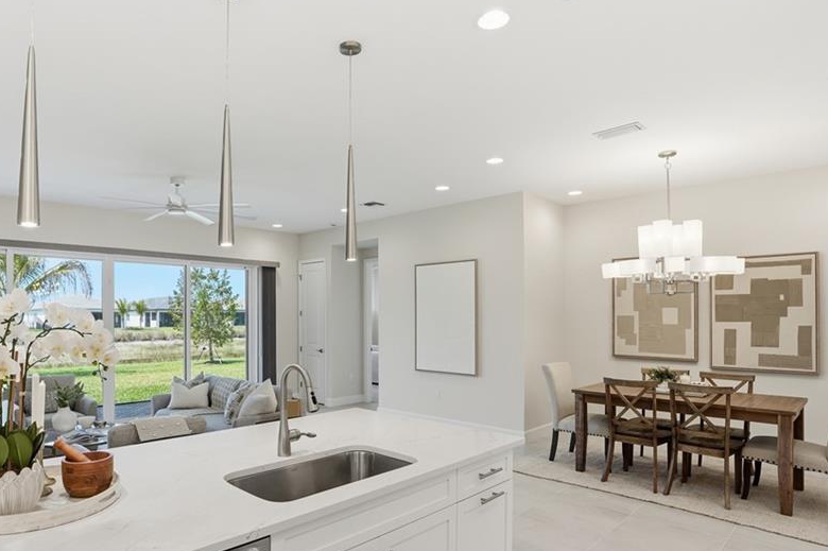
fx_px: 483
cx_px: 342
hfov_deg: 80.5
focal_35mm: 21
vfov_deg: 59.2
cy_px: 316
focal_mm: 16
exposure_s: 1/125
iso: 200
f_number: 9
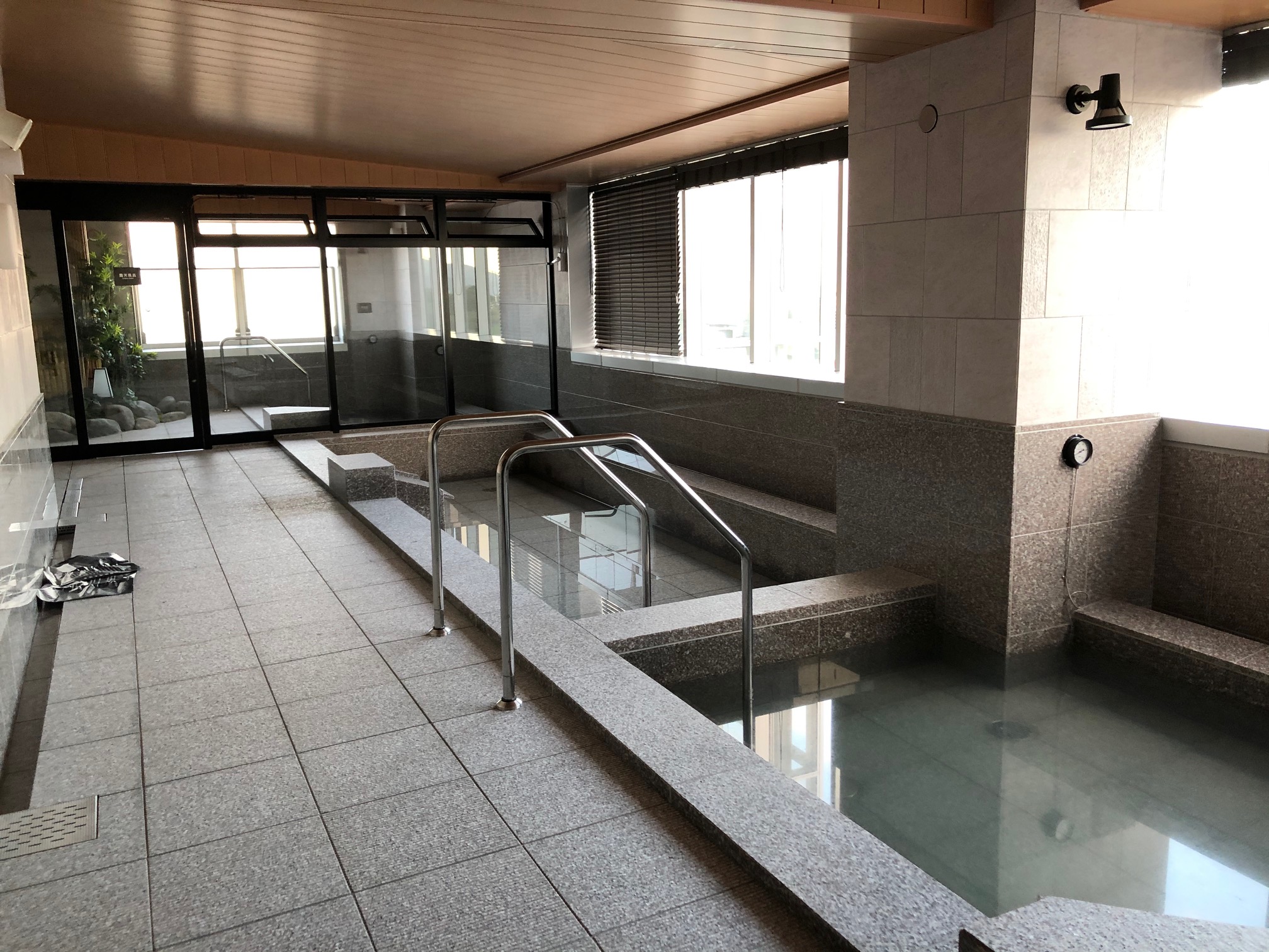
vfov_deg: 49.7
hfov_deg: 63.4
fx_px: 1026
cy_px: 476
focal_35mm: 28
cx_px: 634
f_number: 1.8
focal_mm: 3.99
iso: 40
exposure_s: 1/17
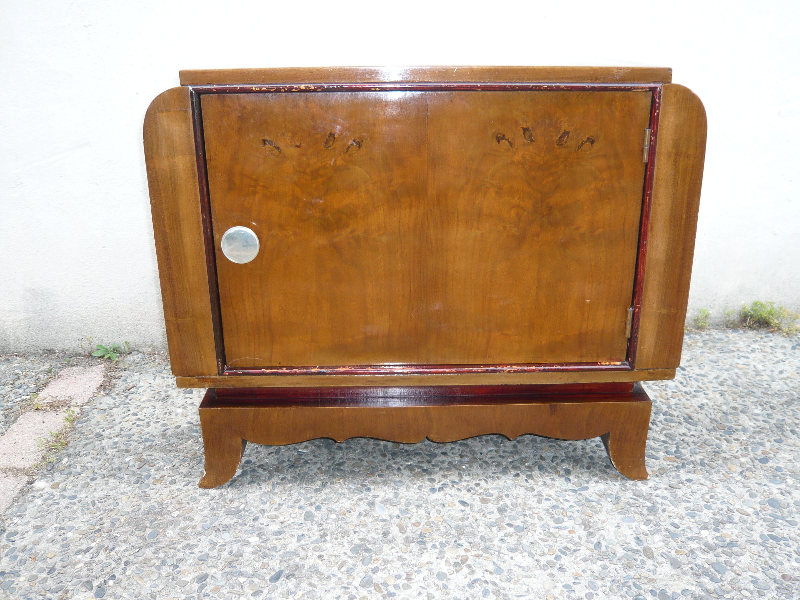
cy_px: 300
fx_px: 740
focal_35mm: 32
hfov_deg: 56.8
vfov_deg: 44.2
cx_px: 400
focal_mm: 5.2
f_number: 3
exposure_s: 1/160
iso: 100
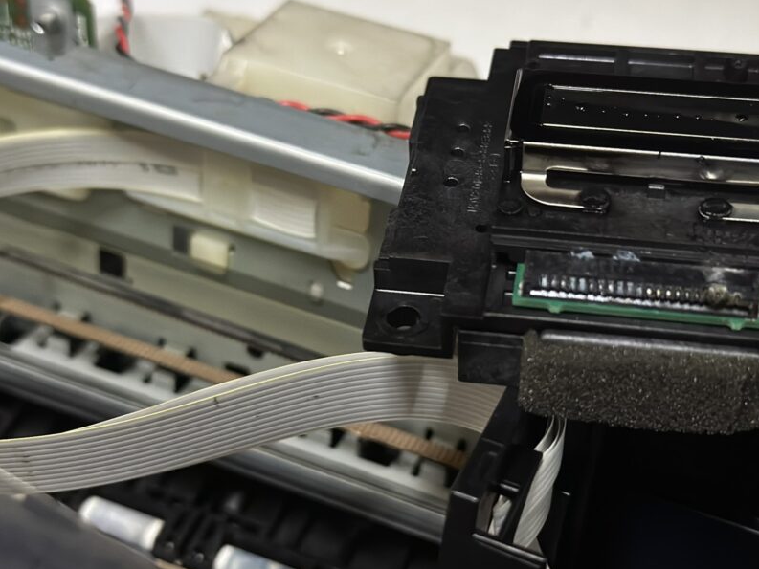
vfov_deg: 23.7
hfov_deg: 31.2
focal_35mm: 62
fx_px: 1360
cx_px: 397
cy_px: 305
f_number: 1.78
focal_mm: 6.86
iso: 800
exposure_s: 1/35
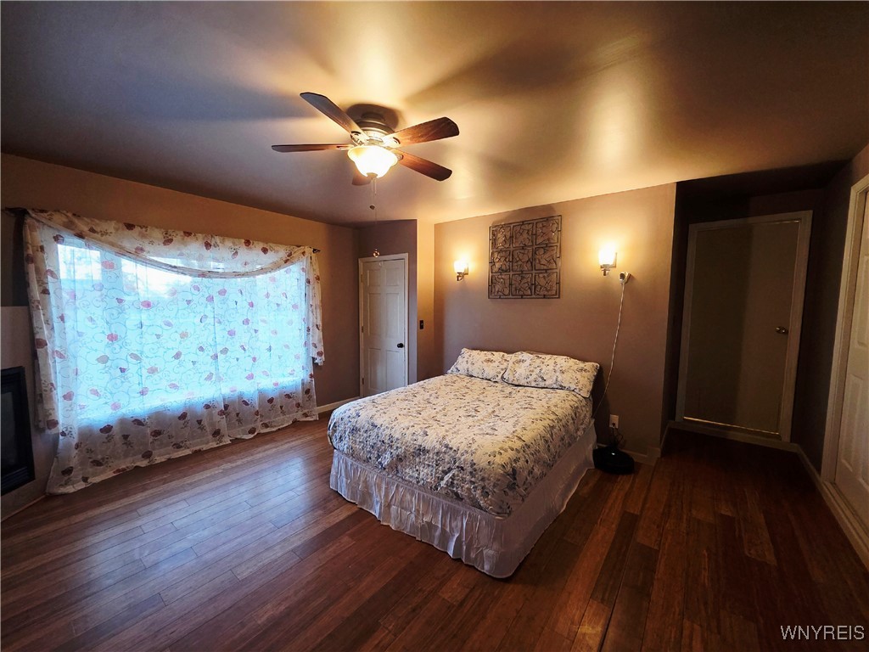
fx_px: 326
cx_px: 434
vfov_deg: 89.9
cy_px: 326
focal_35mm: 13
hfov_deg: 106.2
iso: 400
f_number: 1.9
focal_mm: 2.2
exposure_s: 1/60.2
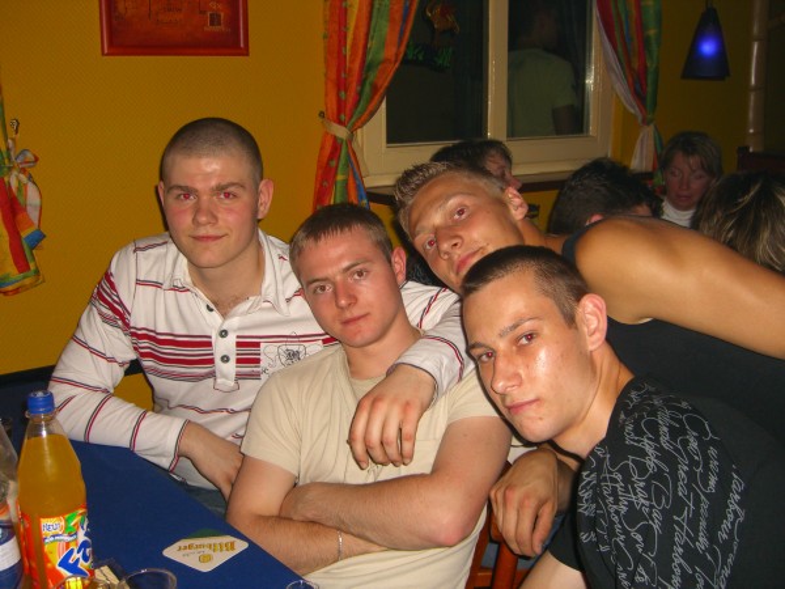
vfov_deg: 37.7
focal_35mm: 38
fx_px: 862
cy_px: 294
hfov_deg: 49.0
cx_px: 392
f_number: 2.8
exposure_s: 1/60
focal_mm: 7.9
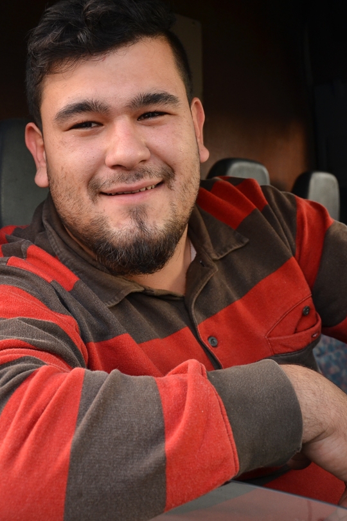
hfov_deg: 25.5
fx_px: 766
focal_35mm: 53
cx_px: 146
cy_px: 268
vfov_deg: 37.5
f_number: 5.6
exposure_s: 1/250
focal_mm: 28
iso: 400
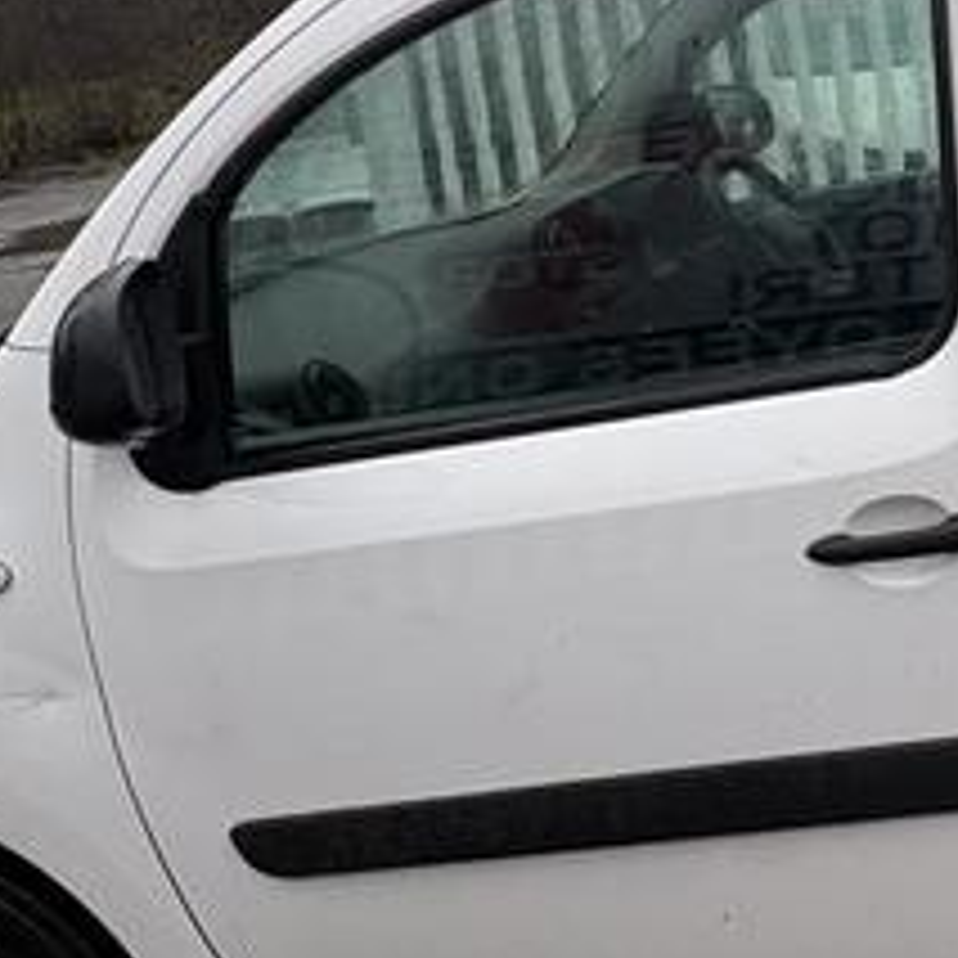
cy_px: 184
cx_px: 1120
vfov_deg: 31.9
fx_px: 1628
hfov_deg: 28.8
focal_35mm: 52
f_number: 2.2
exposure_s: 1/370
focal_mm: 2.22
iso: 40
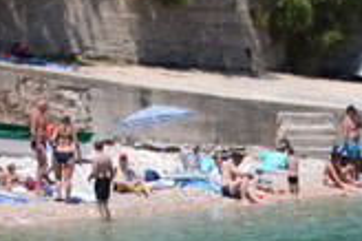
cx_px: -377
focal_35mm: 293
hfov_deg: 6.8
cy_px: -254
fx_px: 2943
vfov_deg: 4.6
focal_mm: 40
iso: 400
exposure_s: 1/400
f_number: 11
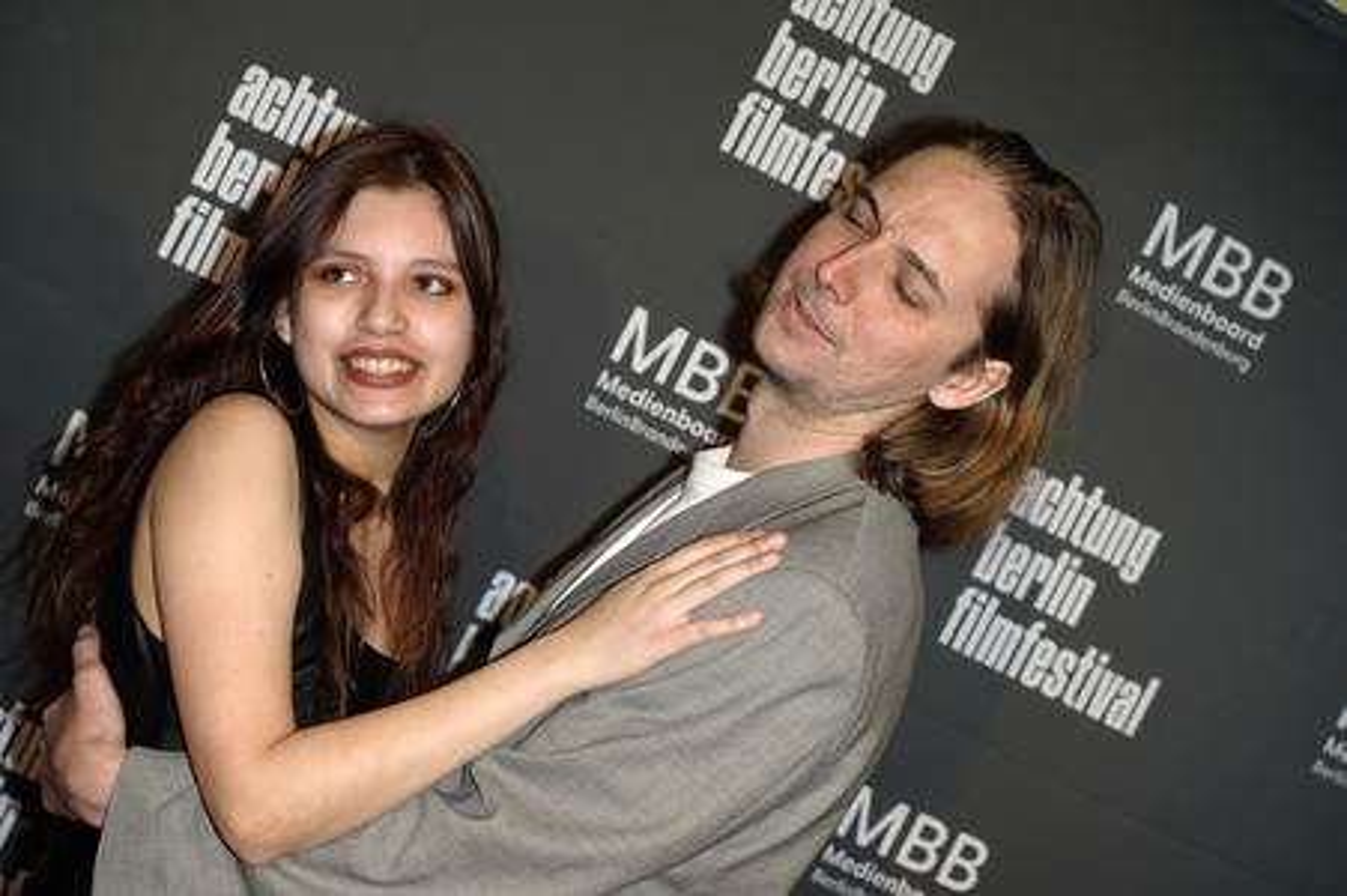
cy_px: 448
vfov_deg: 17.7
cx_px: 674
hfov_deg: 26.3
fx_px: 2879
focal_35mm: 77
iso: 320
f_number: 5.6
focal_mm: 77
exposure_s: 1/200
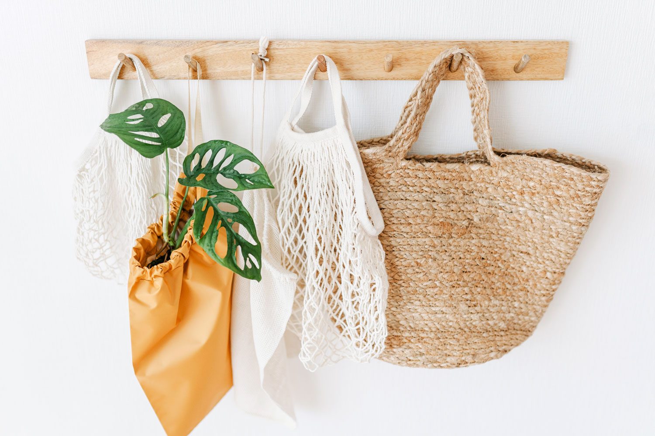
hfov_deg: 54.4
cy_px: 218
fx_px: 637
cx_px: 328
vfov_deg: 37.9
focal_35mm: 35
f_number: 2
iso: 640
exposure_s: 1/200
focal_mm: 35
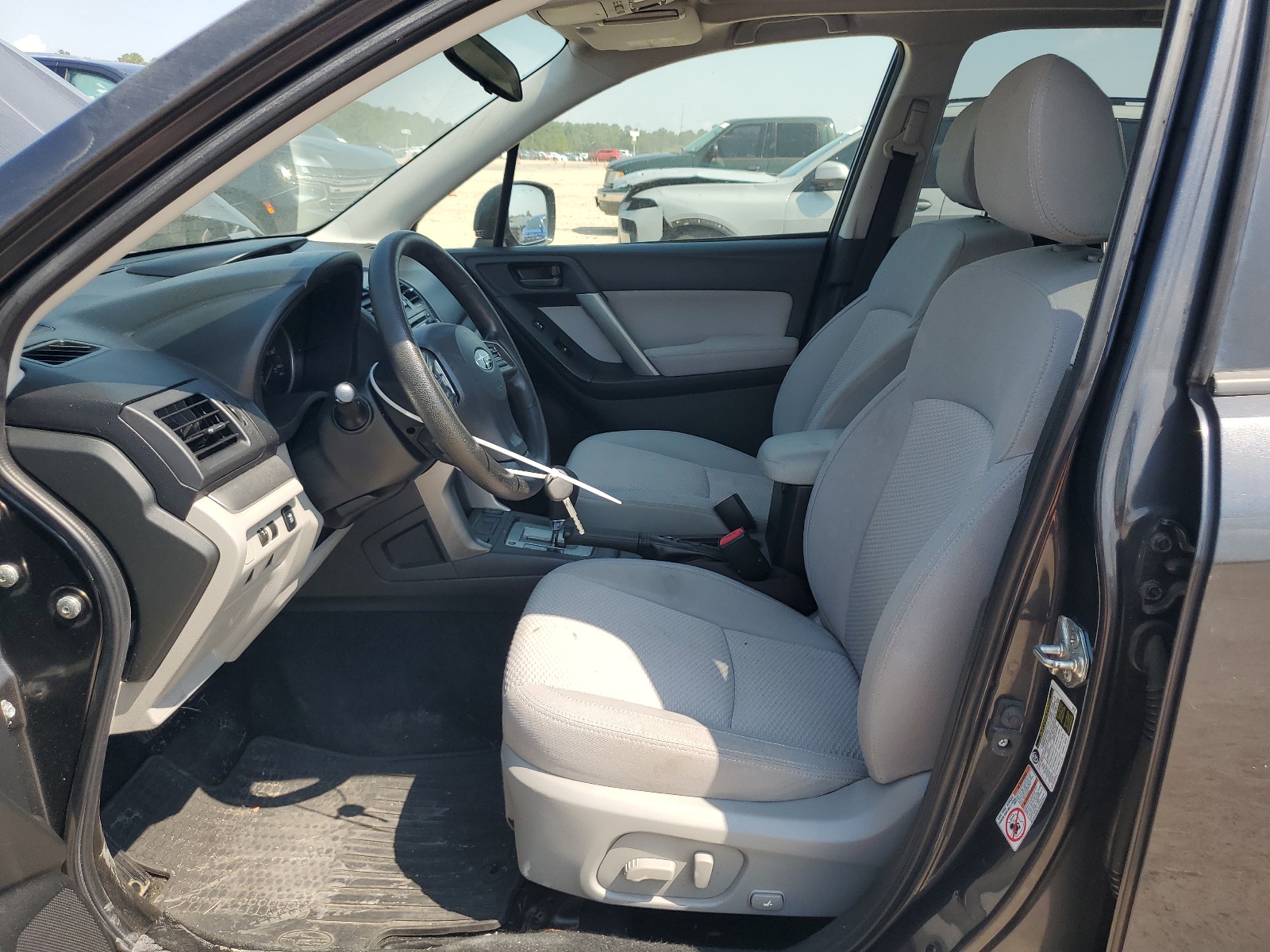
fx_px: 954
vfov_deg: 53.1
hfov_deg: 67.3
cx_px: 635
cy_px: 476
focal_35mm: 26
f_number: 1.5
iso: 50
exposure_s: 1/1250
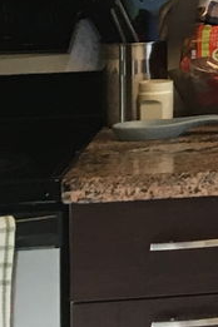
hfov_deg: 6.5
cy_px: -118
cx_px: 760
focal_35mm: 185
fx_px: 1680
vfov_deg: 10.8
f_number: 2.2
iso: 64
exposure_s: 1/30
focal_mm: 4.15
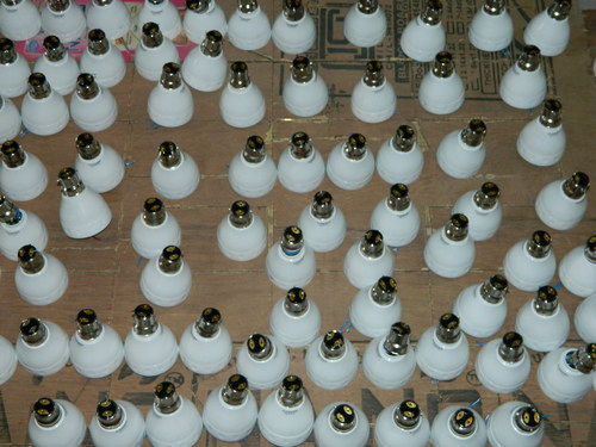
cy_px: 224
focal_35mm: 57
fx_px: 981
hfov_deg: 33.8
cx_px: 298
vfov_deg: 25.7
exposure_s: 1/30
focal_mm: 10.2
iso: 200
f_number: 3.8
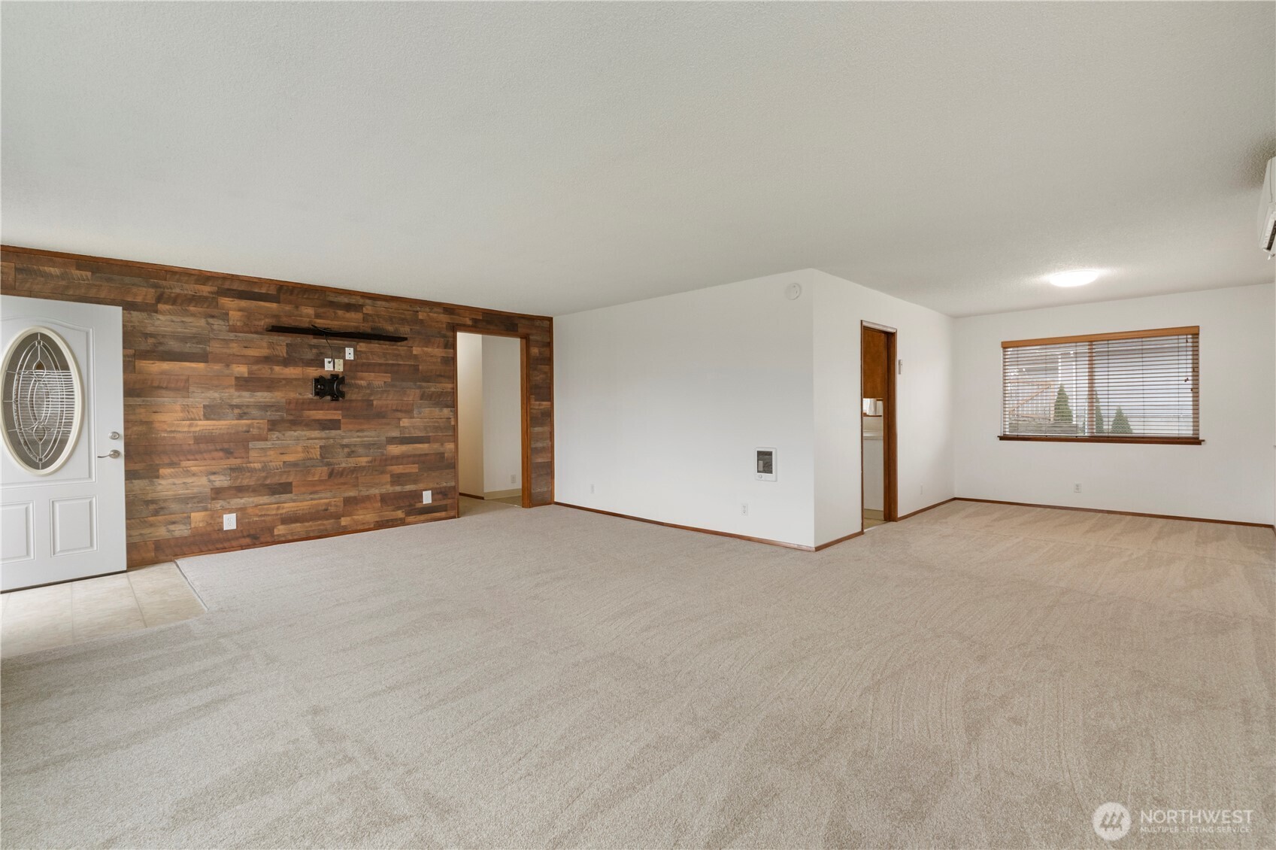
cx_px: 638
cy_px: 425
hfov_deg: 95.0
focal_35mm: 16
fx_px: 585
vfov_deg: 72.0
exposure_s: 1/125
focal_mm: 11
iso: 800
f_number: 8
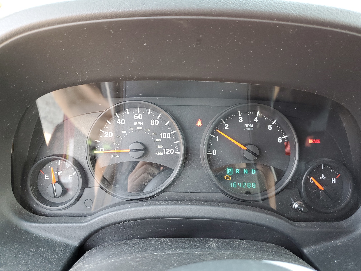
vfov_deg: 53.1
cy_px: 136
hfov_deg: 67.3
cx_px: 180
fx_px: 271
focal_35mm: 26
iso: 81
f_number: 1.5
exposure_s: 1/60.2
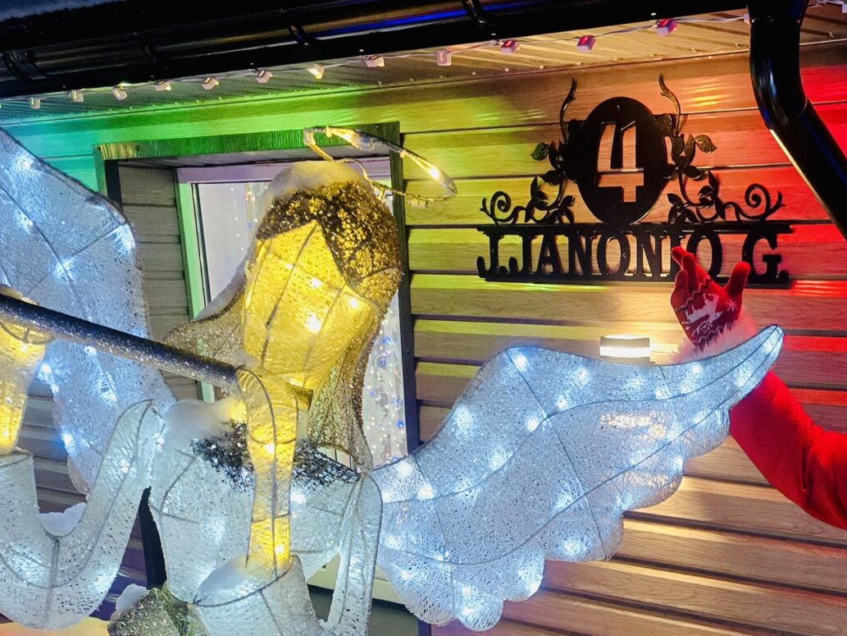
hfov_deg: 32.8
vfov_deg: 23.7
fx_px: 1395
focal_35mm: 57
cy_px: 730
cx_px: 676
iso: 400
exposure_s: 1/100
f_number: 1.7
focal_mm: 6.3
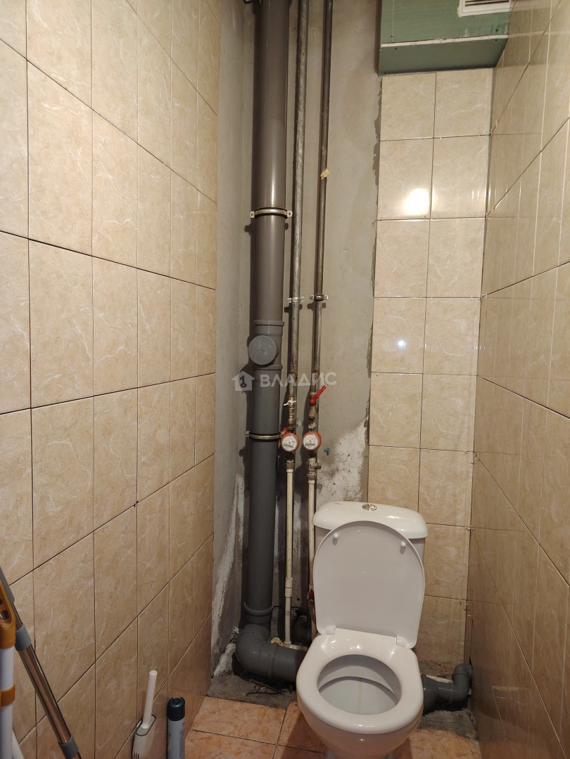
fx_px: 527
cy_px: 380
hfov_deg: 56.8
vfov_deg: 71.6
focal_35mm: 24
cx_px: 285
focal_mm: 5.25
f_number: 1.75
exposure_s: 1/25
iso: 1622
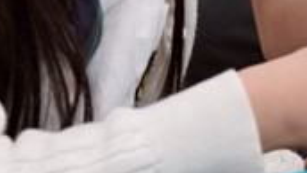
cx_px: 282
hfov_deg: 3.2
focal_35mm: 678
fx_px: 5523
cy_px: -257
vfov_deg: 1.8
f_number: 4
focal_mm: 124
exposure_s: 1/160
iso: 1600
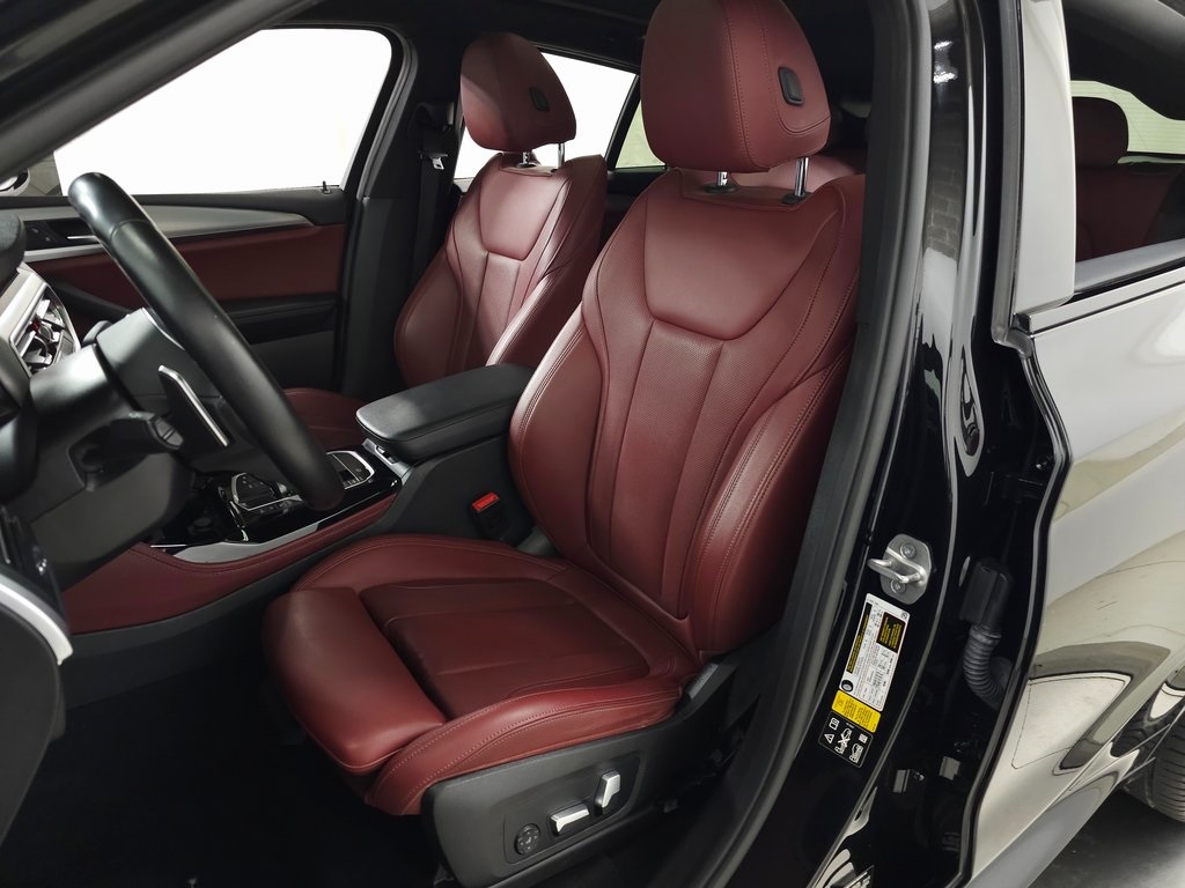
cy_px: 444
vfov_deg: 58.9
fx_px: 787
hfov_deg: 73.9
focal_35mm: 23
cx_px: 592
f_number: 1.7
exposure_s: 1/60
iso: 160
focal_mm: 6.3
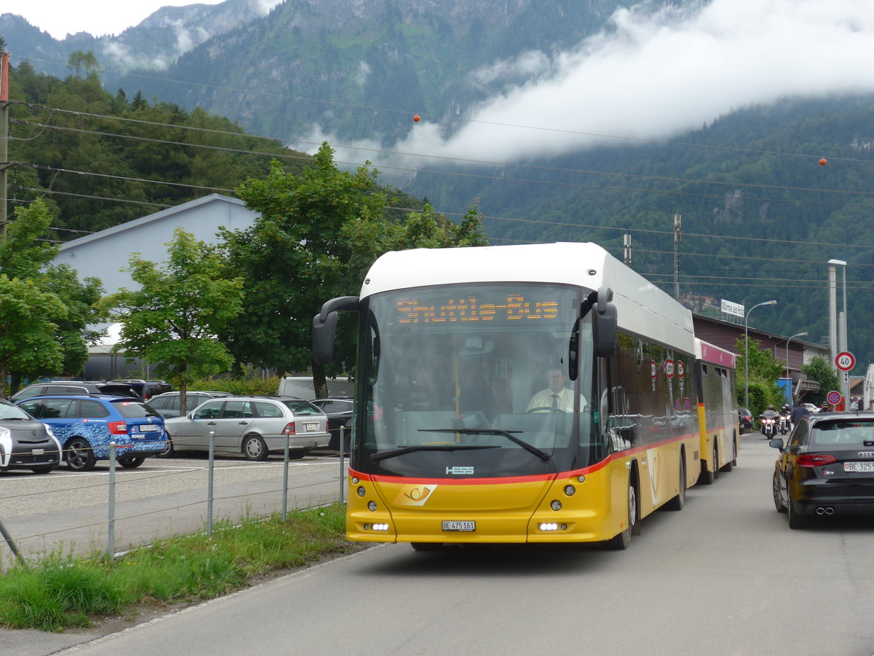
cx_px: 437
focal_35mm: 59
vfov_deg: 24.8
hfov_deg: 32.7
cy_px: 328
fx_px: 1490
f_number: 3.5
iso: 80
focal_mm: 12
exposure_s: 1/320
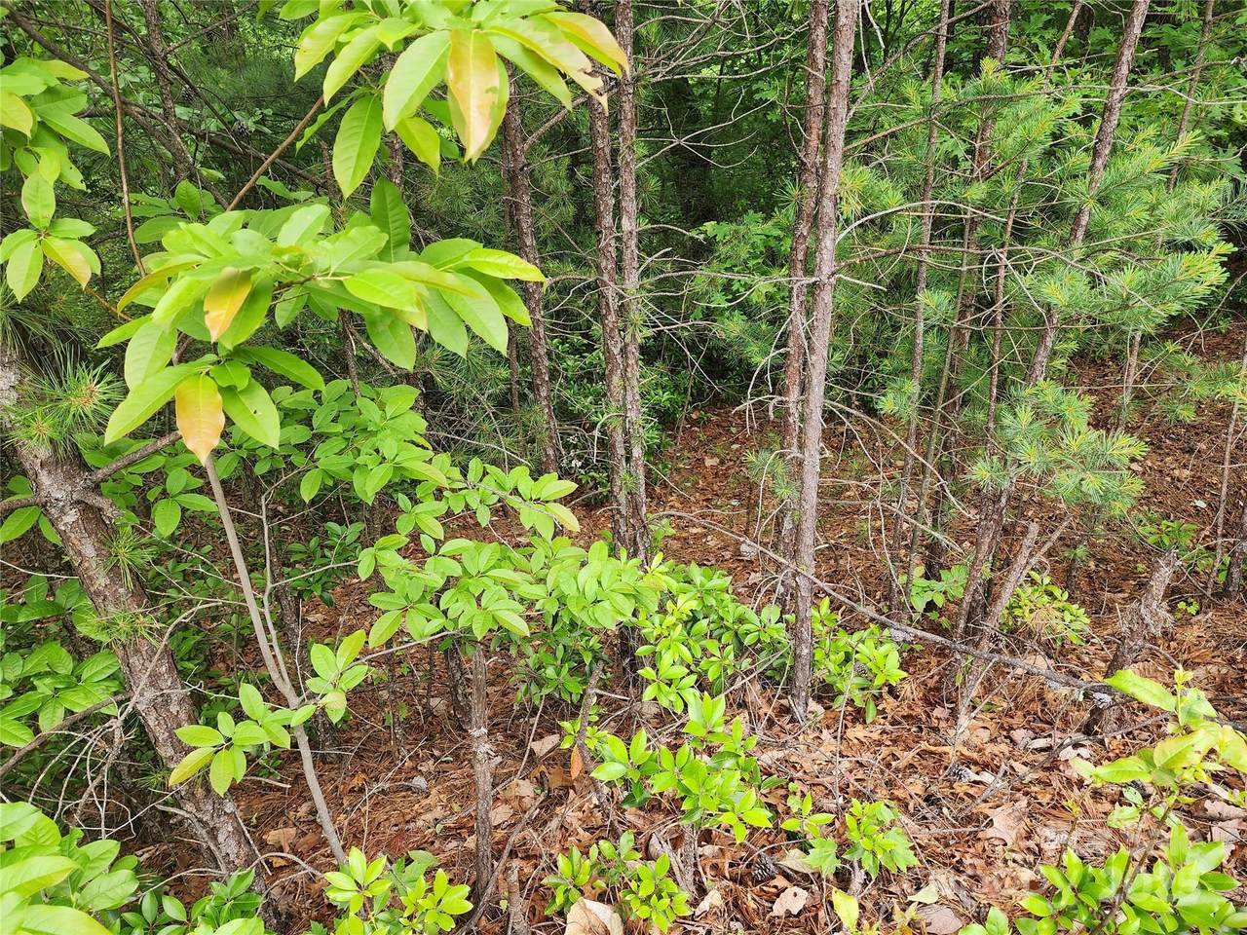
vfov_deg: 58.9
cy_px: 468
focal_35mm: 23
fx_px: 829
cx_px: 624
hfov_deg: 73.9
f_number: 1.8
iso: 50
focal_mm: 6.4
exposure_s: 1/180
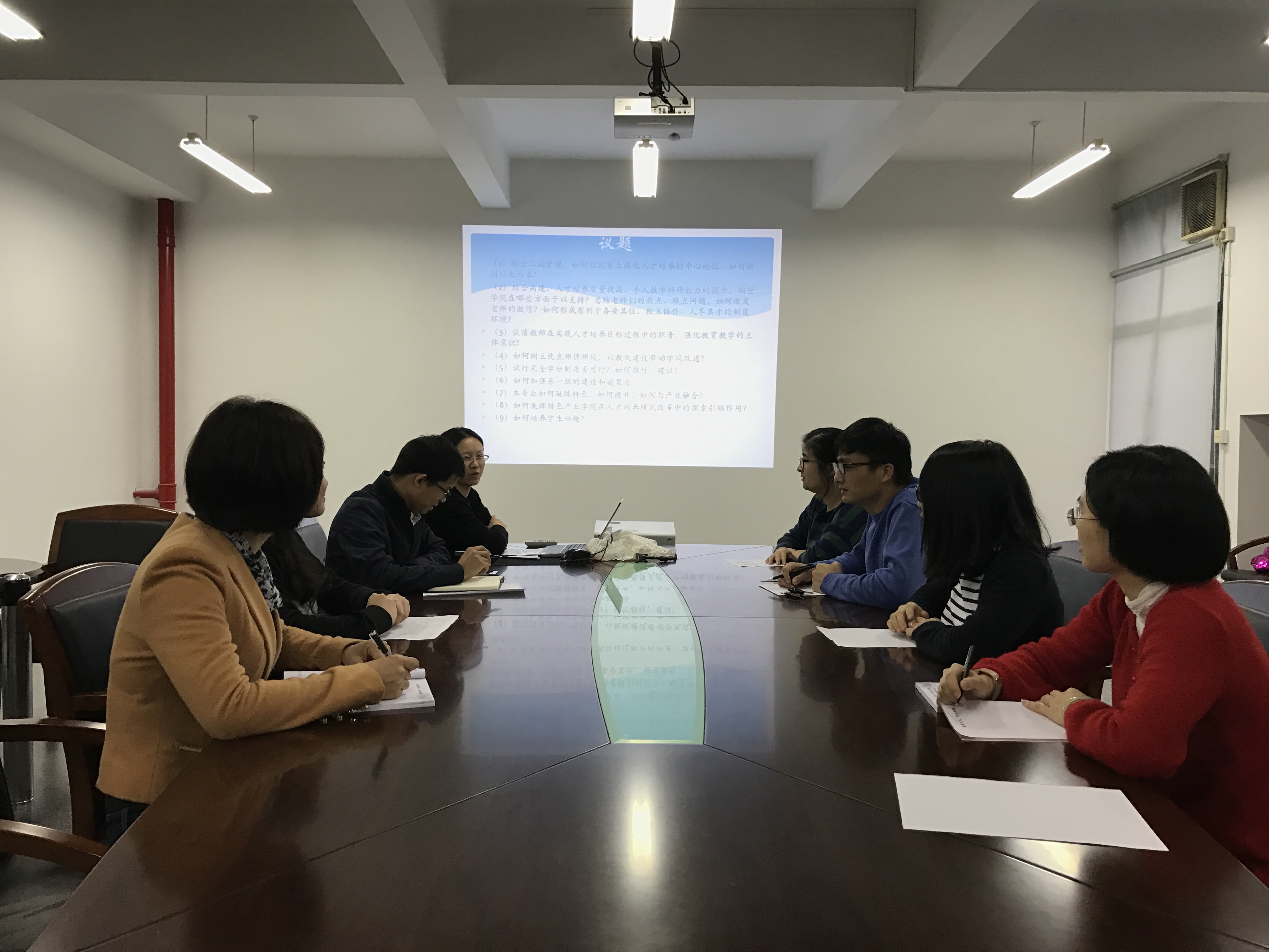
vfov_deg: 49.7
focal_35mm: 28
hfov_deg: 63.4
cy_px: 476
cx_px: 634
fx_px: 1026
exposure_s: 1/33
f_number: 1.8
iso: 40
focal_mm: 3.99
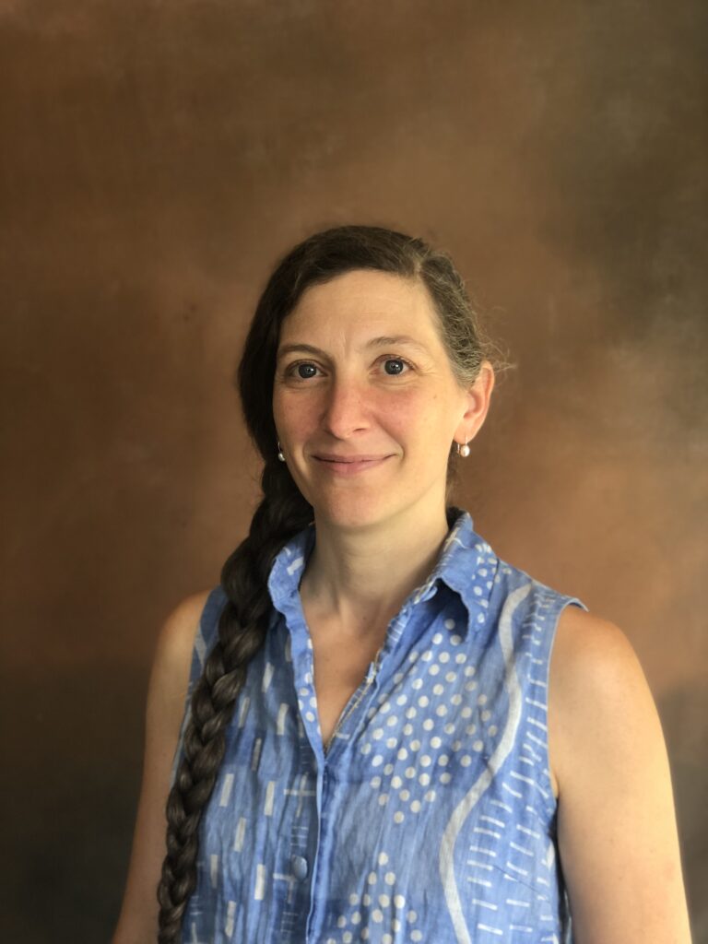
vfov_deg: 36.8
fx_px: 1418
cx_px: 354
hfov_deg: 28.0
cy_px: 472
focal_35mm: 52
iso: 64
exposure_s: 1/50
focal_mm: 6
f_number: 2.4
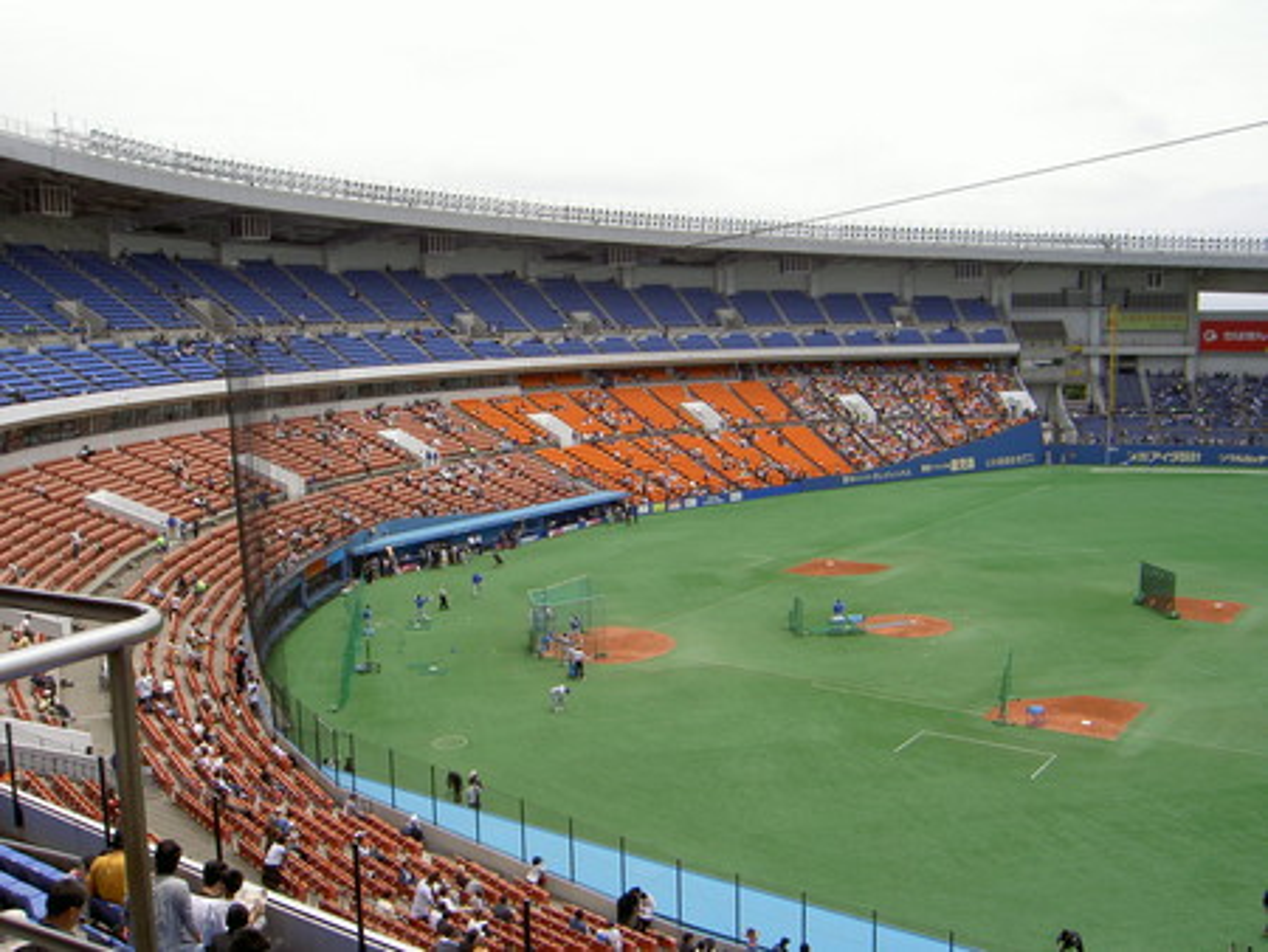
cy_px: 476
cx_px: 634
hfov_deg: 53.9
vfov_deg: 41.8
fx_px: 1246
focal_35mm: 34
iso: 50
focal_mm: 5.6
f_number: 4.7
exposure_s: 1/400
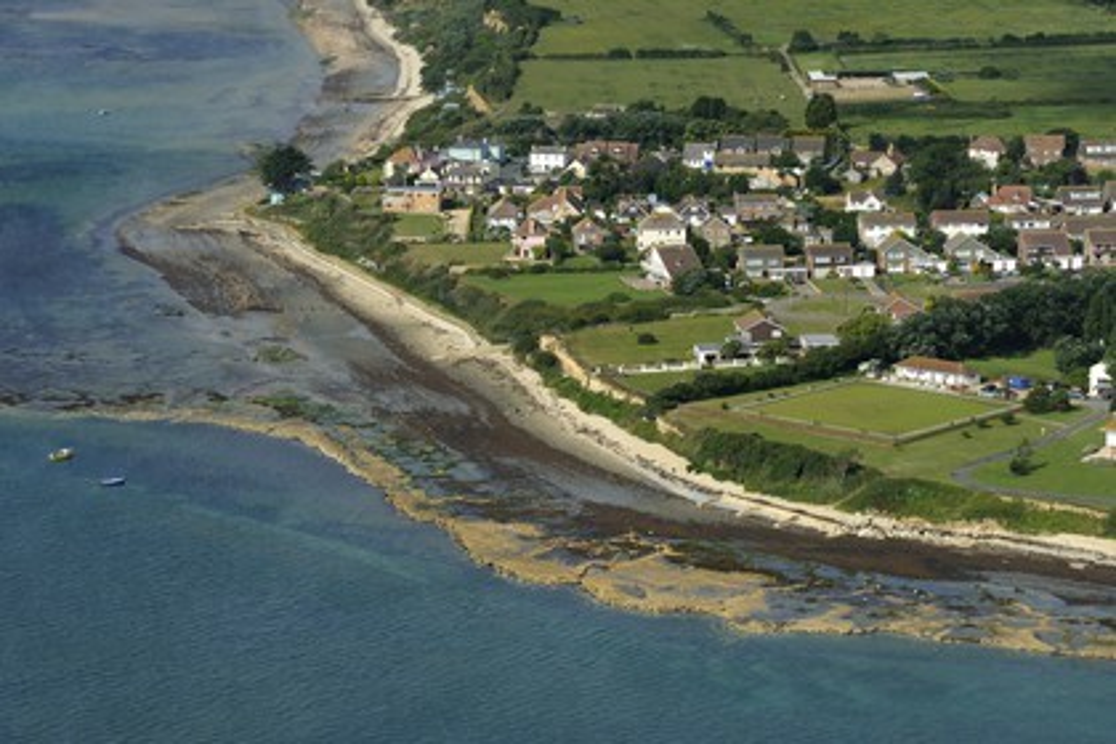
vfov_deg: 11.4
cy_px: 372
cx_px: 558
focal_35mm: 120
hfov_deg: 17.1
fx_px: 3720
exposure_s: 1/800
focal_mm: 120
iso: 400
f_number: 10
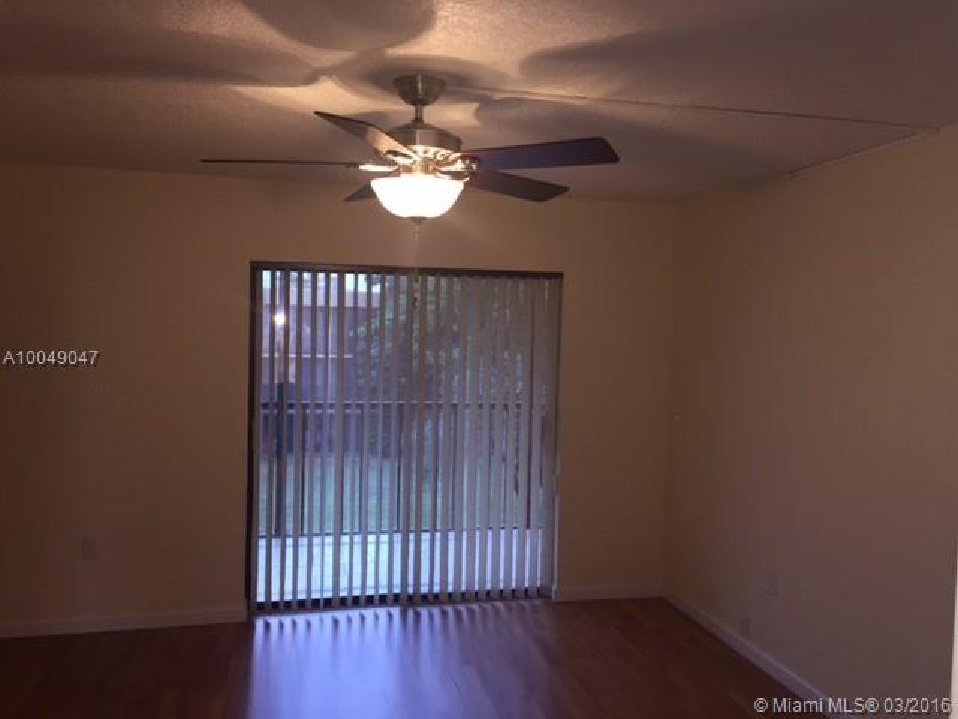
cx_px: 479
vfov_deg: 48.2
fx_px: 803
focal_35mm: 29
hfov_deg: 61.7
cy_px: 360
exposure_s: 1/30
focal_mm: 4.15
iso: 50
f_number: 2.2
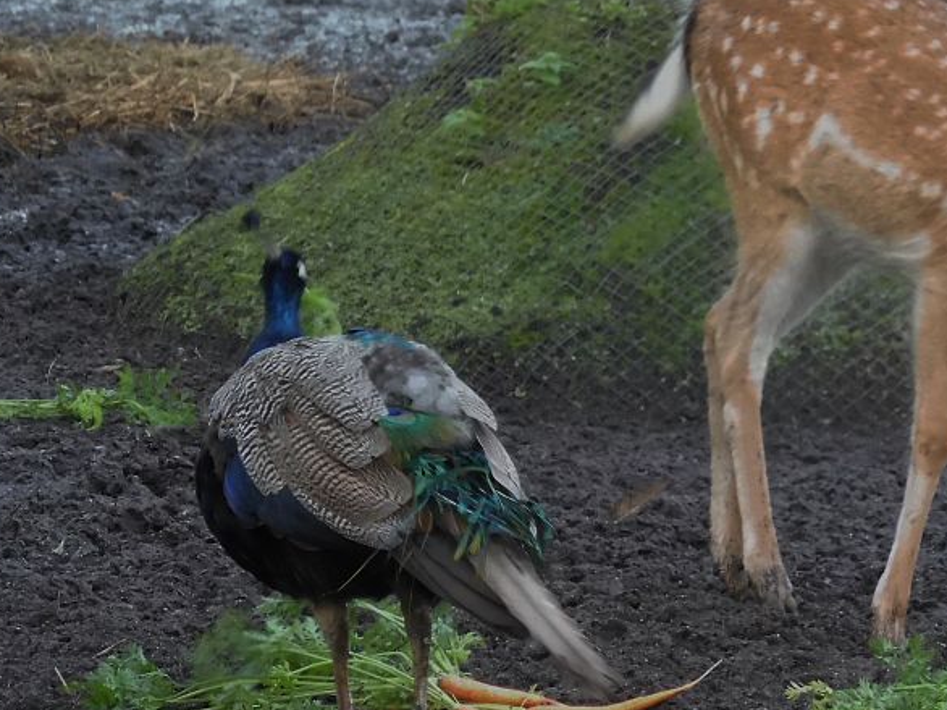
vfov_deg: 4.0
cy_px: 296
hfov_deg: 5.3
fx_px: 10227
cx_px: 777
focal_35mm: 374
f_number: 5.6
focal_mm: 38.2
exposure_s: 1/30
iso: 640
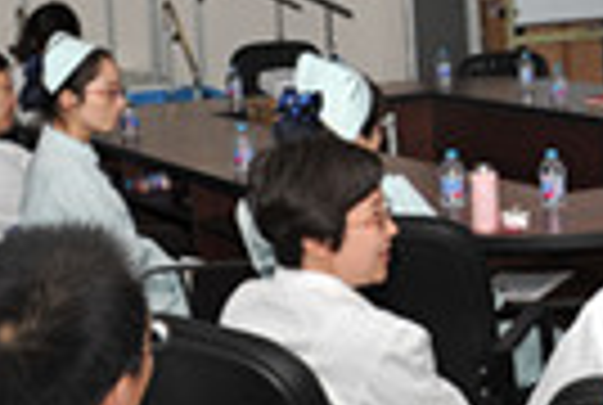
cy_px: 88
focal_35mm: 107
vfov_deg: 12.8
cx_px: 720
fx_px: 1796
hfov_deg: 18.1
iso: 320
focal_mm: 24
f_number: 8
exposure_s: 1/125
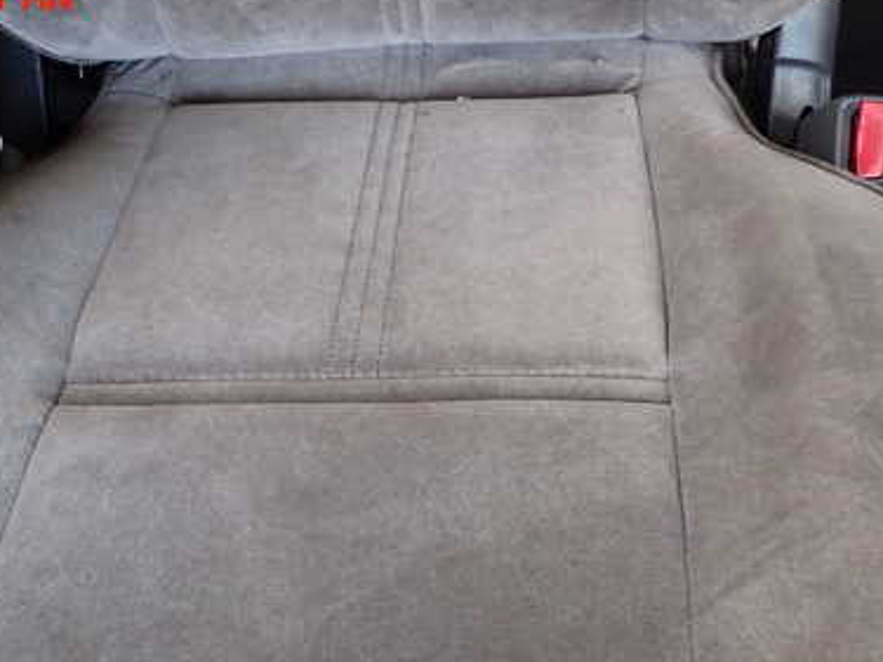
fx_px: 1224
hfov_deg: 39.5
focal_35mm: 48
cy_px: 495
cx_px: 351
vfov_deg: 29.8
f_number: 2.3
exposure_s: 1/125
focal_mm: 5.4
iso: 200
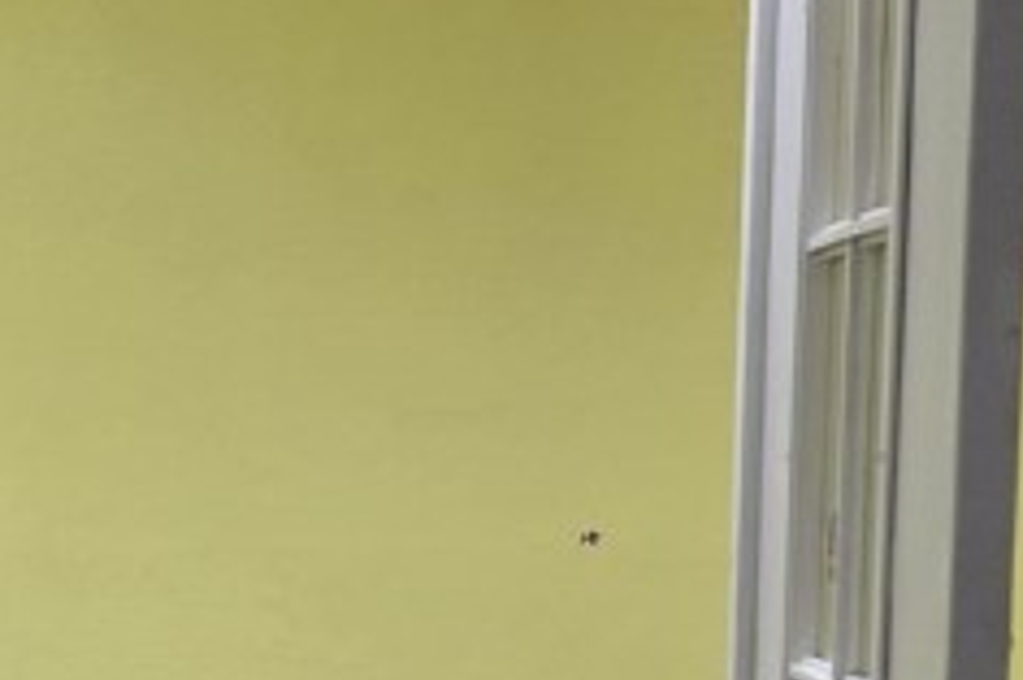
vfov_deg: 12.7
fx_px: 2953
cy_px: 866
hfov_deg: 18.3
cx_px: -316
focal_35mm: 104
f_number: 1.8
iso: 50
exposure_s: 1/120
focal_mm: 5.4
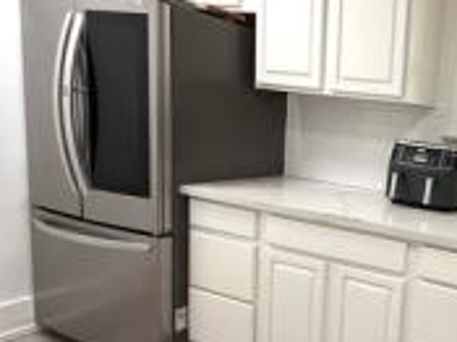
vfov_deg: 44.0
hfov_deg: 44.3
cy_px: 196
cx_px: 496
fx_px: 422
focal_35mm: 32
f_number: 2.2
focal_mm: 2.22
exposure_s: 1/120
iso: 250
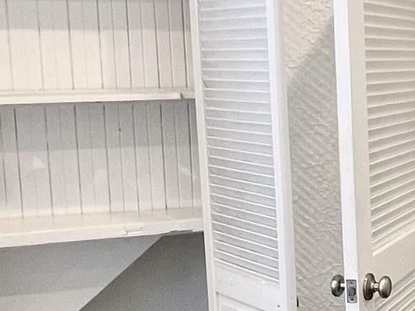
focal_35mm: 68
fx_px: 815
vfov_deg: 21.6
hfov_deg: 24.6
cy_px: 161
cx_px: 551
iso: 200
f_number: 1.8
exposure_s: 1/60
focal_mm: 1.57
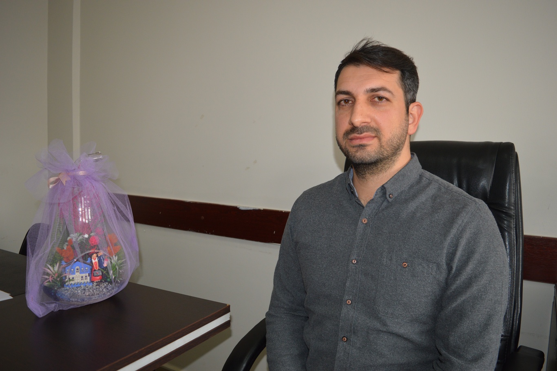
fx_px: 418
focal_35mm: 27
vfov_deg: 47.9
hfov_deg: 67.4
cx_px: 278
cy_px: 186
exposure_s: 1/60
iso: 450
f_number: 3.5
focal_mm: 18
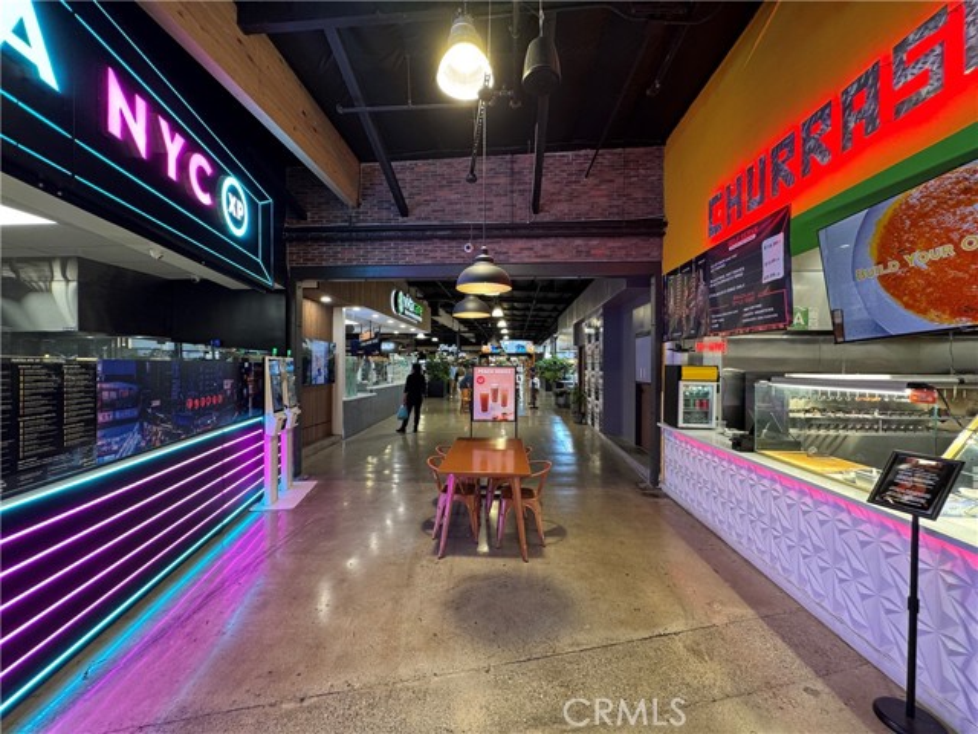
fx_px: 396
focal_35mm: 14
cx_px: 489
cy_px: 367
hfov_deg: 102.1
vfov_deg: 85.7
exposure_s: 1/60
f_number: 2.2
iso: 200
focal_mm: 2.22
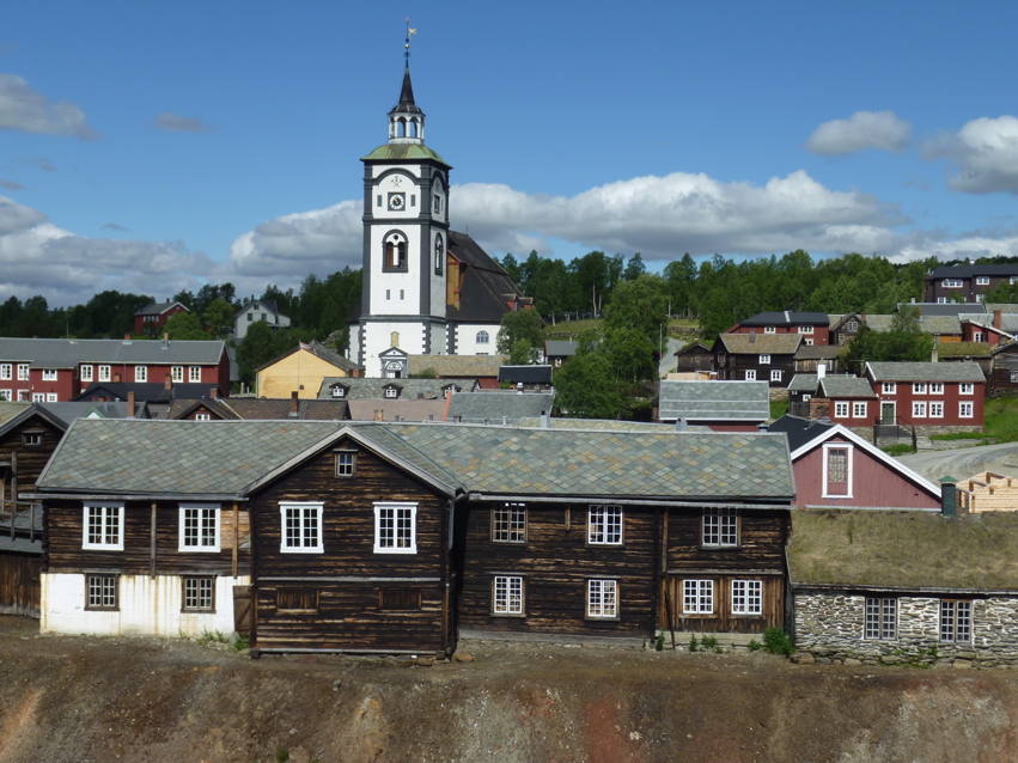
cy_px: 382
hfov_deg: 35.5
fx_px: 1588
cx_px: 509
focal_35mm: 54
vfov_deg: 27.0
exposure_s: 1/800
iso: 80
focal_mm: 9.7
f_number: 4.5
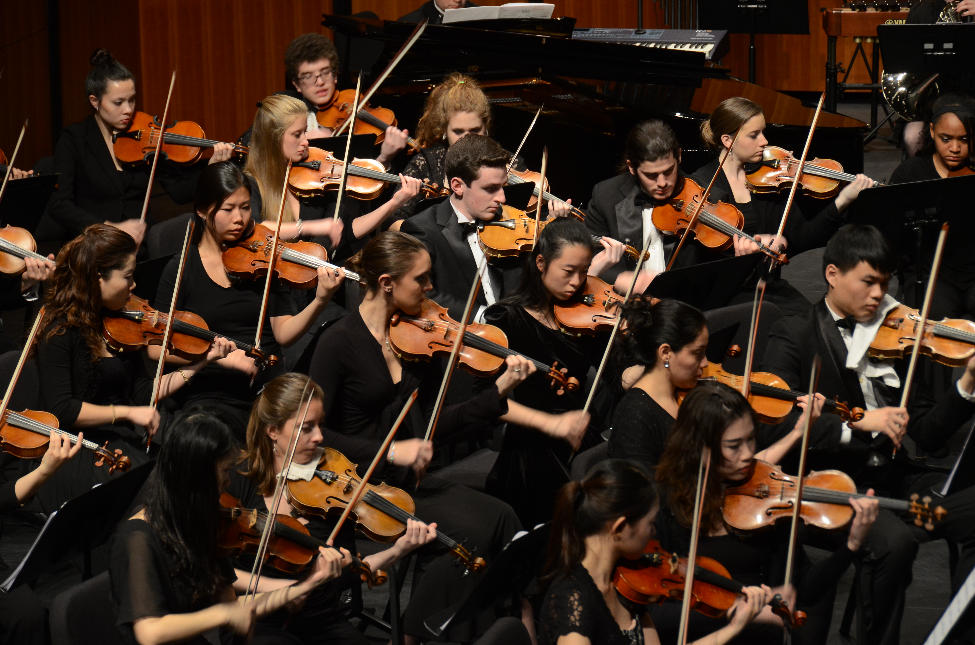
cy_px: 322
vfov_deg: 8.1
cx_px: 488
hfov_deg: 12.3
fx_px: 4541
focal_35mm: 168
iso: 800
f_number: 7.1
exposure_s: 1/40
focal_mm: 112
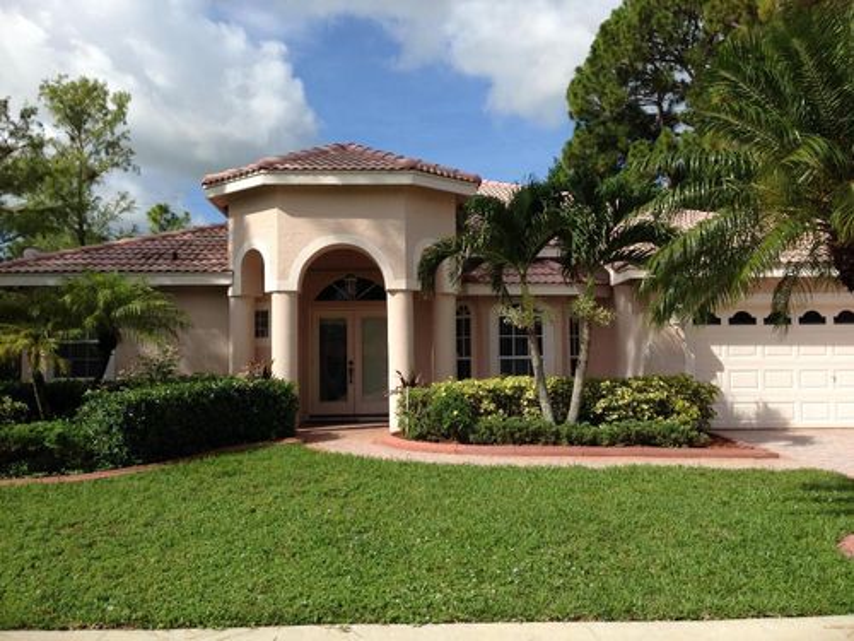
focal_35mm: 33
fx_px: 814
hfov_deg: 55.4
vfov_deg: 42.9
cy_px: 320
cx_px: 427
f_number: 2.4
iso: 50
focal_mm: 4.12
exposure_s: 1/1550
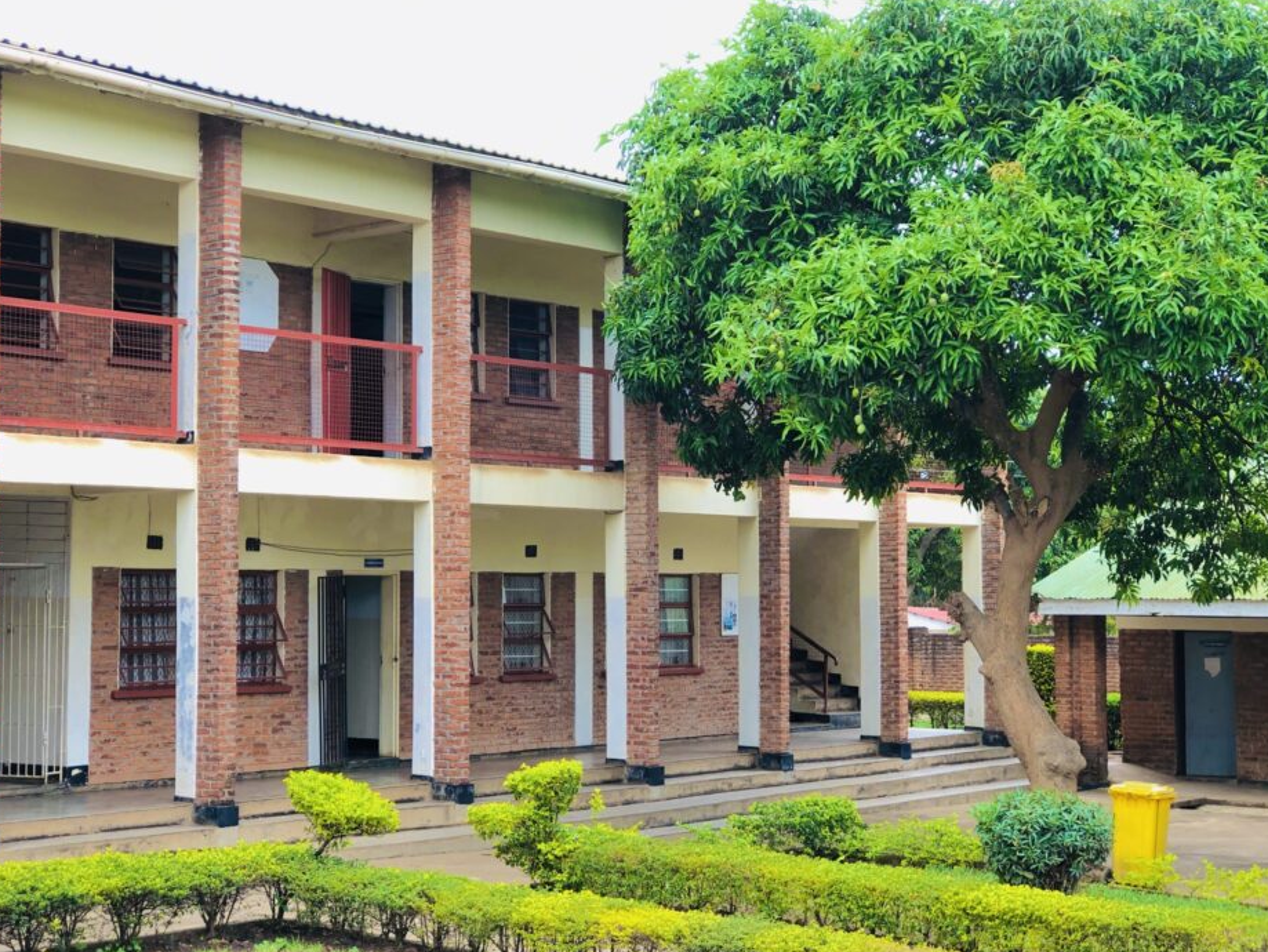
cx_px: 606
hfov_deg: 31.2
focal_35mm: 62
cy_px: 480
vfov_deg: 23.7
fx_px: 2272
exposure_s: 1/120
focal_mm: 6.6
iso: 25
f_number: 2.8
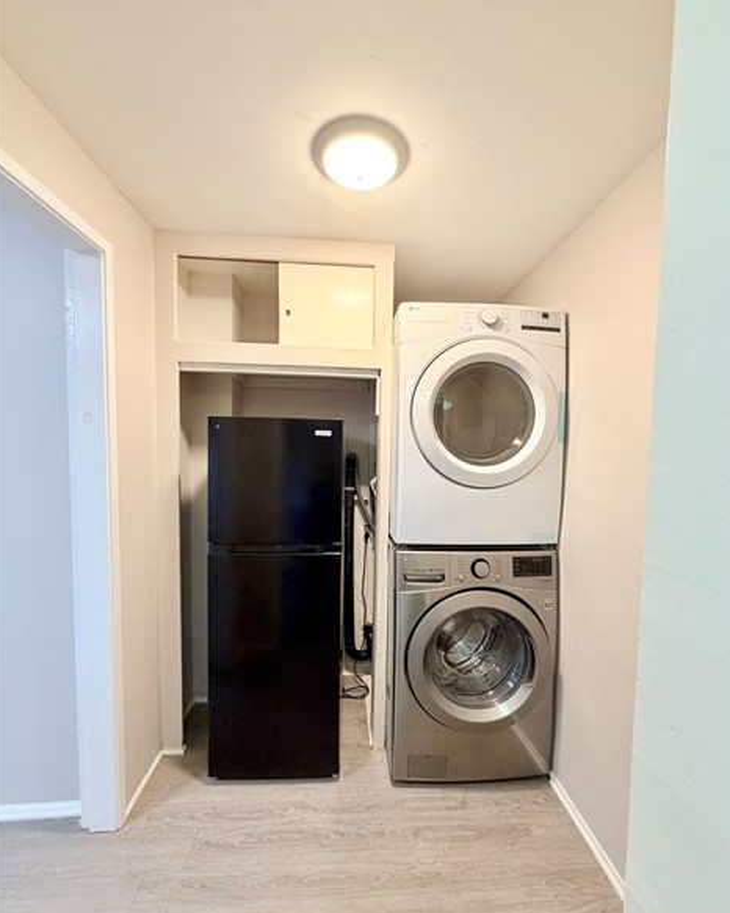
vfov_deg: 96.8
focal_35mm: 15
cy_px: 475
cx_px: 370
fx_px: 405
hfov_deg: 84.0
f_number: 2.2
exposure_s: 1/60
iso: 250
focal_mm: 2.22
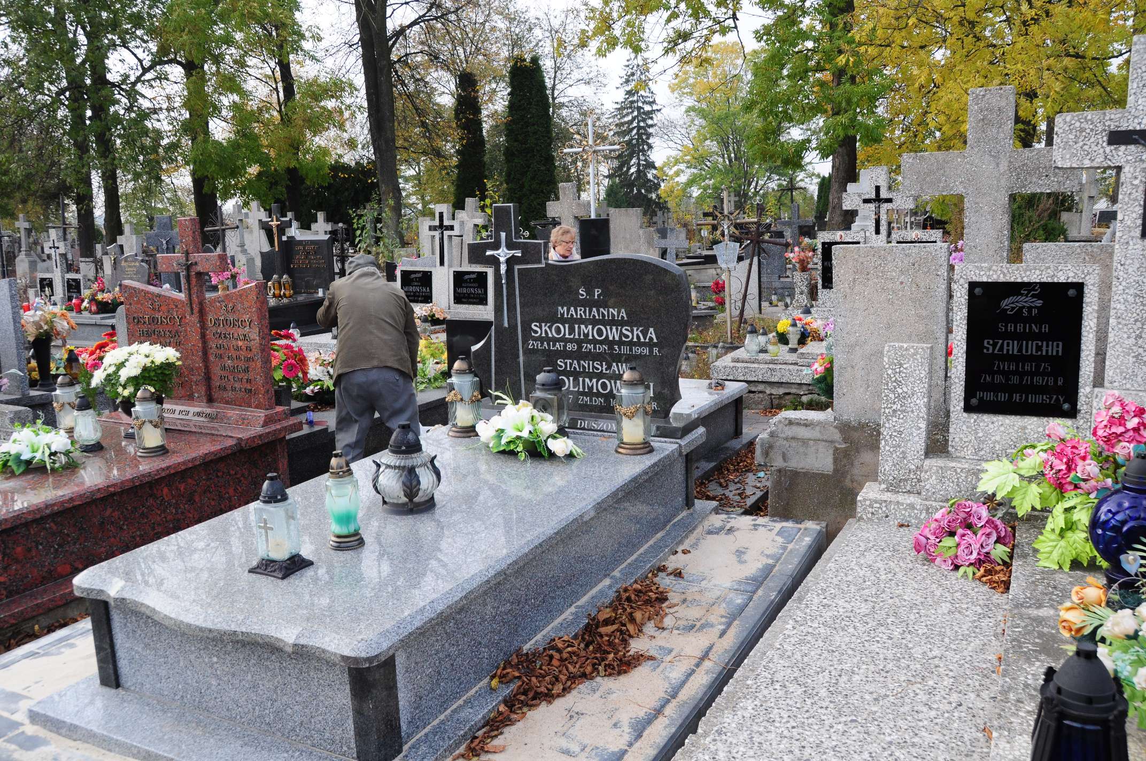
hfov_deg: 62.0
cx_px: 573
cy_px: 380
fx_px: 954
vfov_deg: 43.5
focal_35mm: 30
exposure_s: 1/500
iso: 500
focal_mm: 20
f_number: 7.1
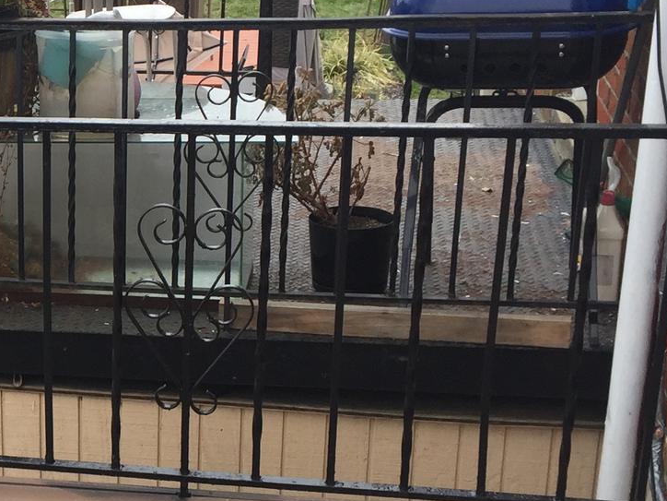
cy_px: 297
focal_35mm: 82
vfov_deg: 18.0
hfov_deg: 21.9
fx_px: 1580
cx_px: -152
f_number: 2.2
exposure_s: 1/316
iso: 32
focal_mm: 4.15
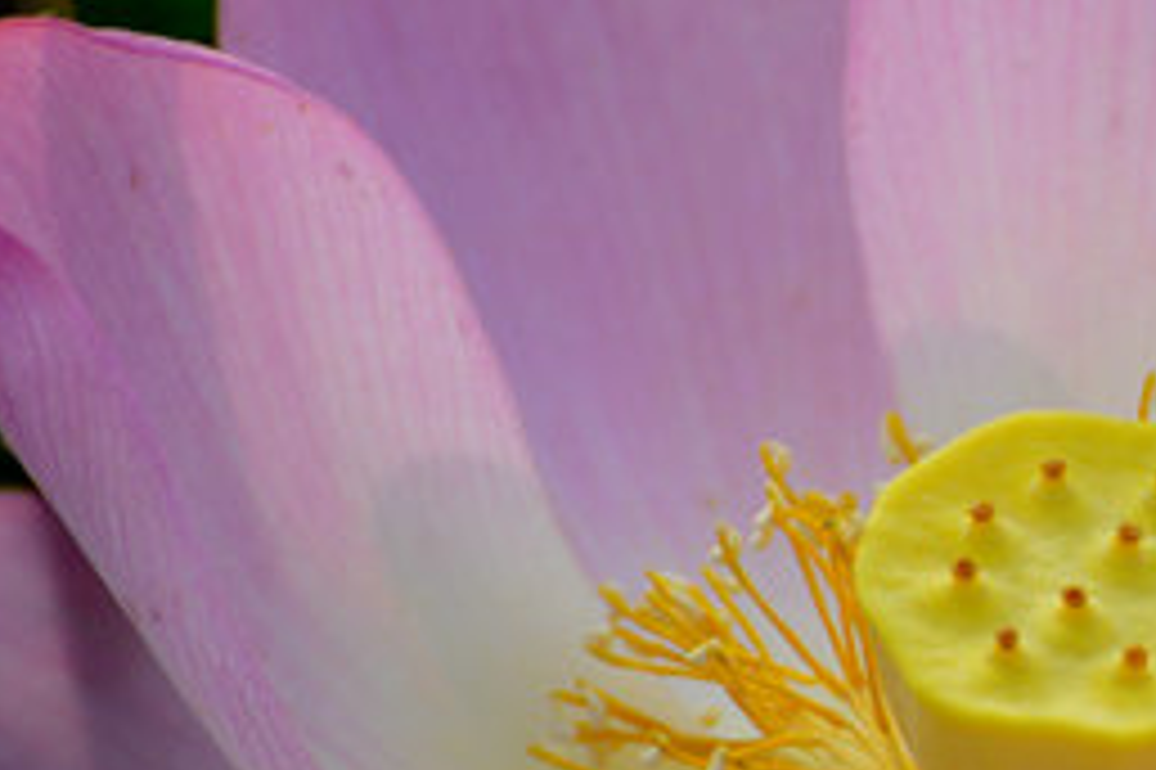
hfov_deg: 1.8
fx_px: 37480
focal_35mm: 1168
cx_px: 1372
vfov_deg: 1.2
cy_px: 741
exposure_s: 1/160
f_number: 5.6
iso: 100
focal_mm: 300
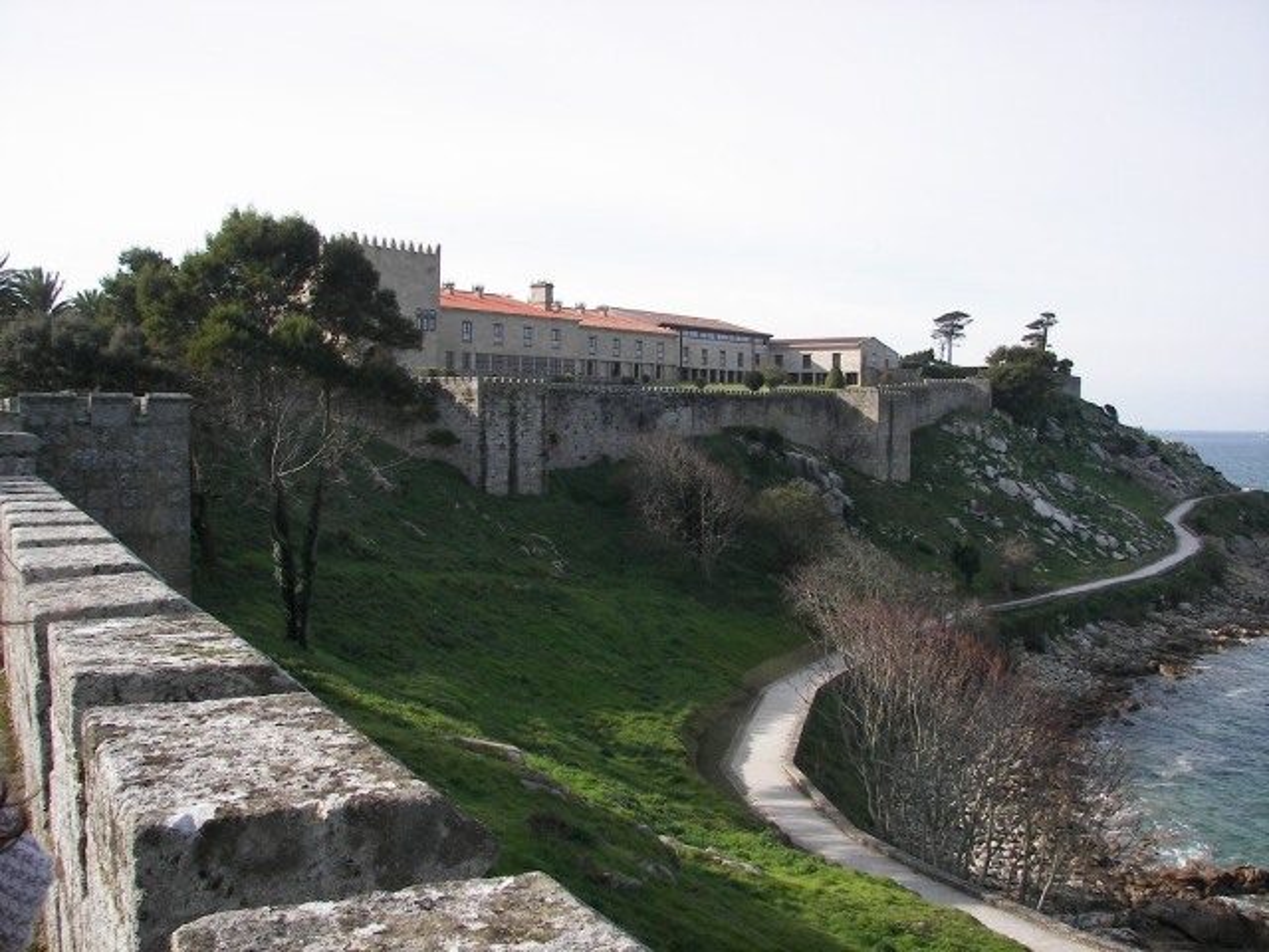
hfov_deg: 51.4
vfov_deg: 39.7
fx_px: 1320
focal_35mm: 36
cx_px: 634
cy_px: 476
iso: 50
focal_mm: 6
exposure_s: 1/640
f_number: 2.8
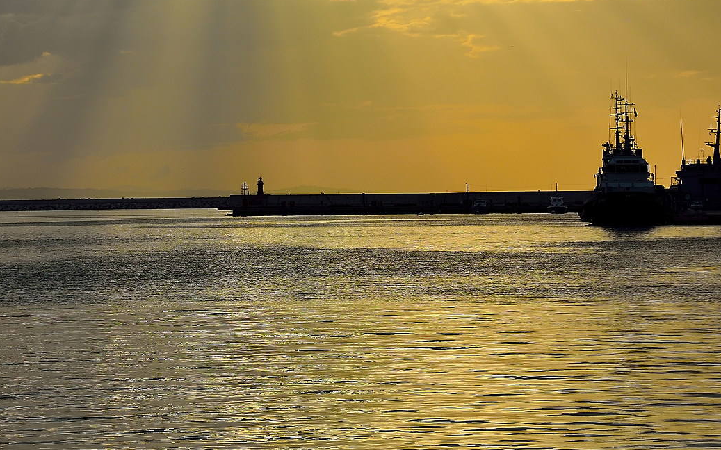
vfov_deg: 7.1
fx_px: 3615
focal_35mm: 184
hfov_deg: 11.4
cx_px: 231
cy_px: 95
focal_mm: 78
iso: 100
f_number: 4.5
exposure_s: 1/1000
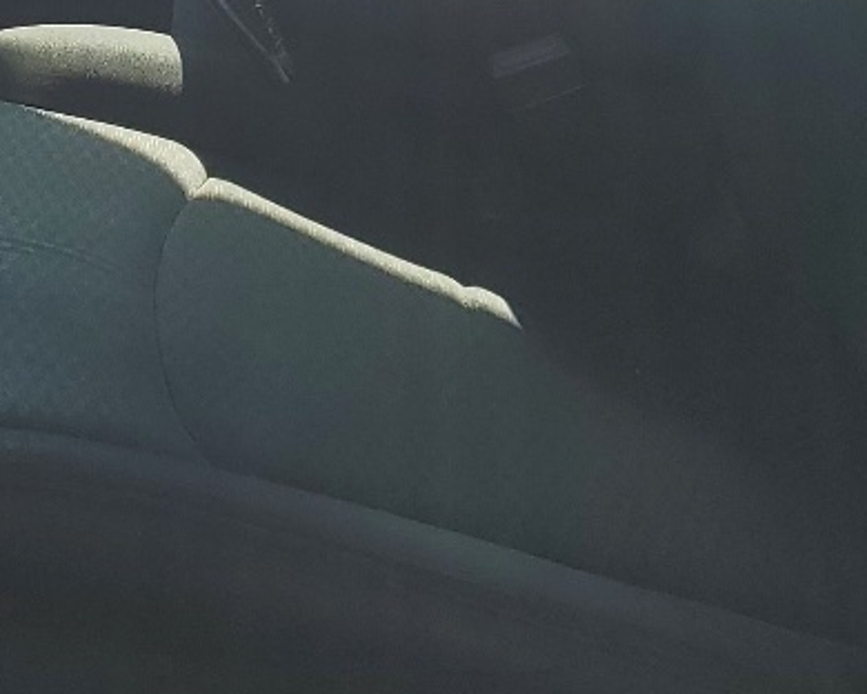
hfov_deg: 18.2
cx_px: 102
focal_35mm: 104
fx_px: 2669
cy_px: -251
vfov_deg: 14.1
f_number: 1.5
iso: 50
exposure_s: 1/1250
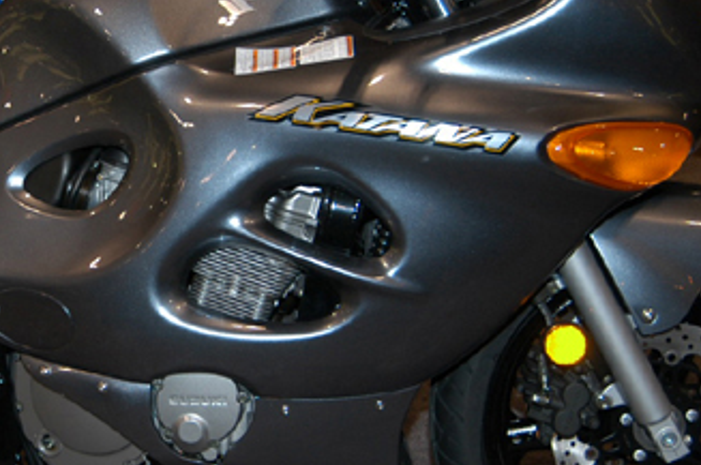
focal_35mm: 87
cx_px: 91
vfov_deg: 15.6
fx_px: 1692
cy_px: 191
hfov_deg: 22.9
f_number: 5
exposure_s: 1/60
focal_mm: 28
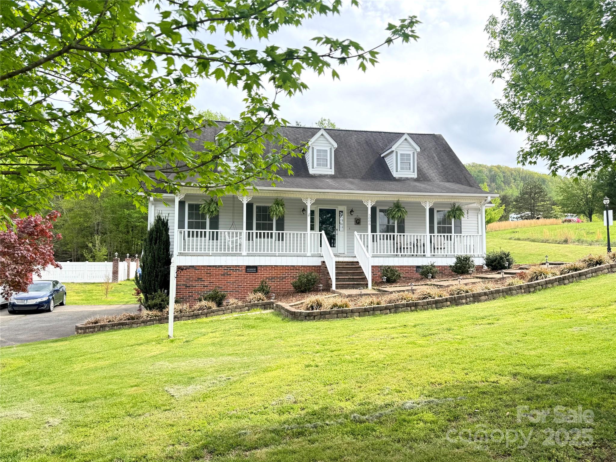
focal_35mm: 24
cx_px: 308
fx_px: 427
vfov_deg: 56.8
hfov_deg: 71.6
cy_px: 231
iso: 80
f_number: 1.78
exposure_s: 1/853
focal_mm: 6.76
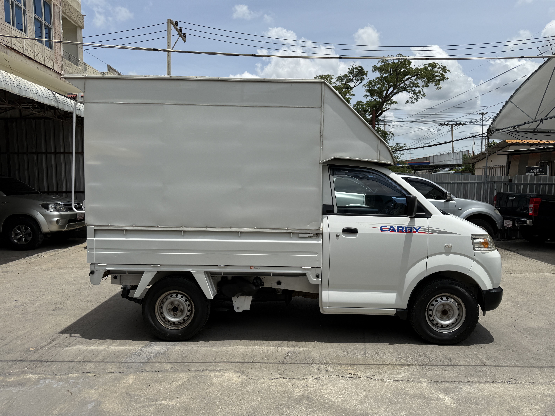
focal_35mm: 24
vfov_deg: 56.8
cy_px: 208
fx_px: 385
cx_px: 278
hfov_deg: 71.6
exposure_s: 1/7353
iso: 80
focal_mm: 6.76
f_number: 1.78
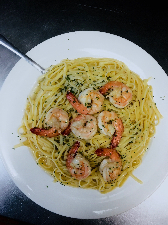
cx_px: 84
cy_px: 112
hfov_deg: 48.2
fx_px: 188
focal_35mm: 29
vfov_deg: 61.7
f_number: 2.2
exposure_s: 1/30
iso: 25
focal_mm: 4.15
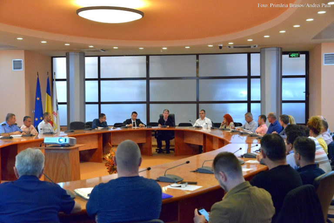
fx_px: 482
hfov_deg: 38.2
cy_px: 112
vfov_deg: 26.0
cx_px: 167
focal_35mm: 52
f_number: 5.6
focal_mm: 52
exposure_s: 1/125
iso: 4000
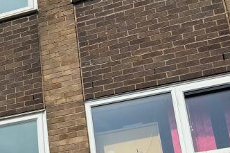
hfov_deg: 22.4
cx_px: -98
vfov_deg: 16.6
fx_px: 492
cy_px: 205
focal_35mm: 77
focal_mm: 6.76
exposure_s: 1/5348
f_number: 1.78
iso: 80
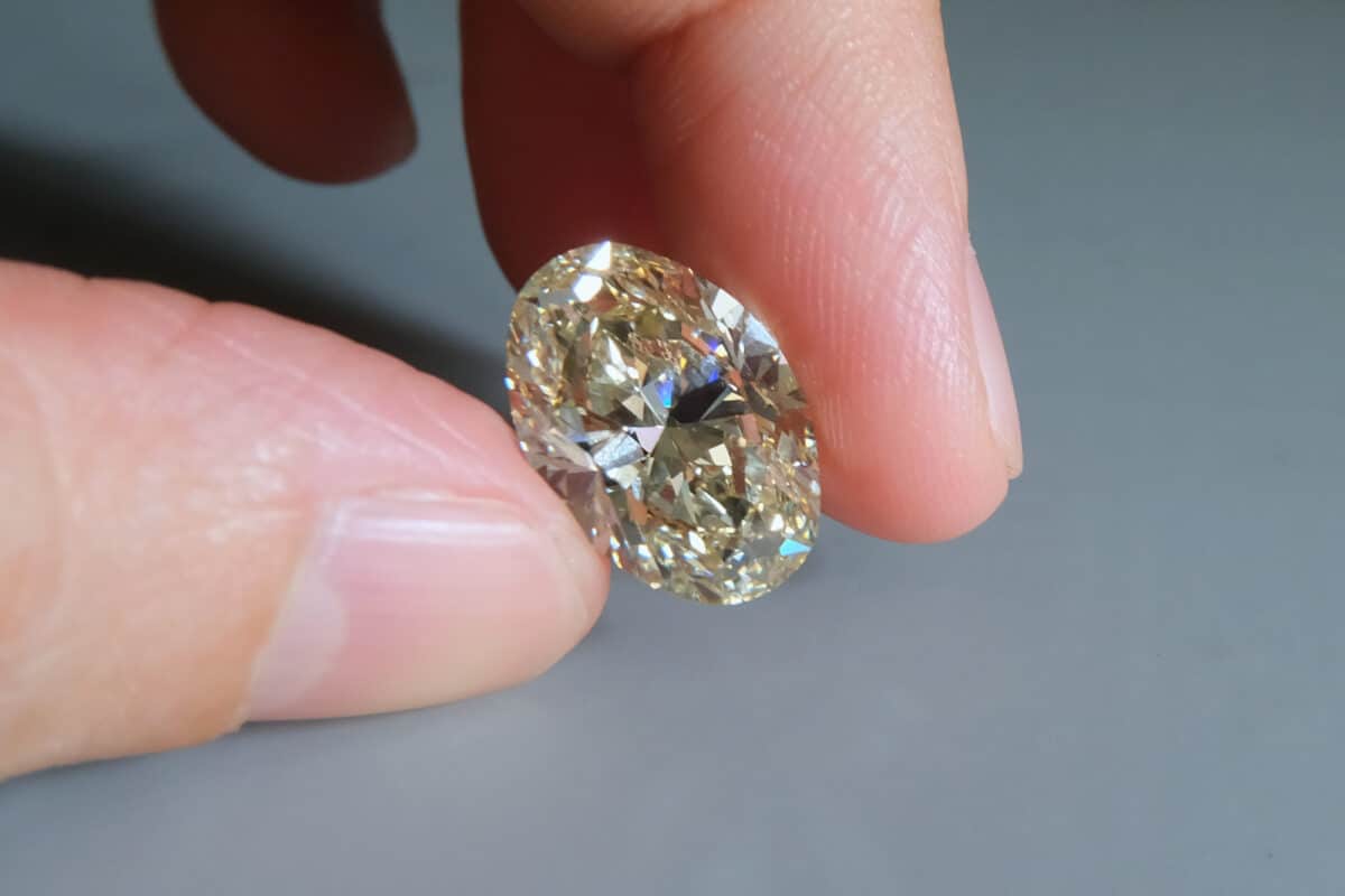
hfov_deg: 76.1
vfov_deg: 55.1
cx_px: 672
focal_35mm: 23
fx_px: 859
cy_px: 448
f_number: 8
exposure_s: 1/15
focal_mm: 15
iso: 1250
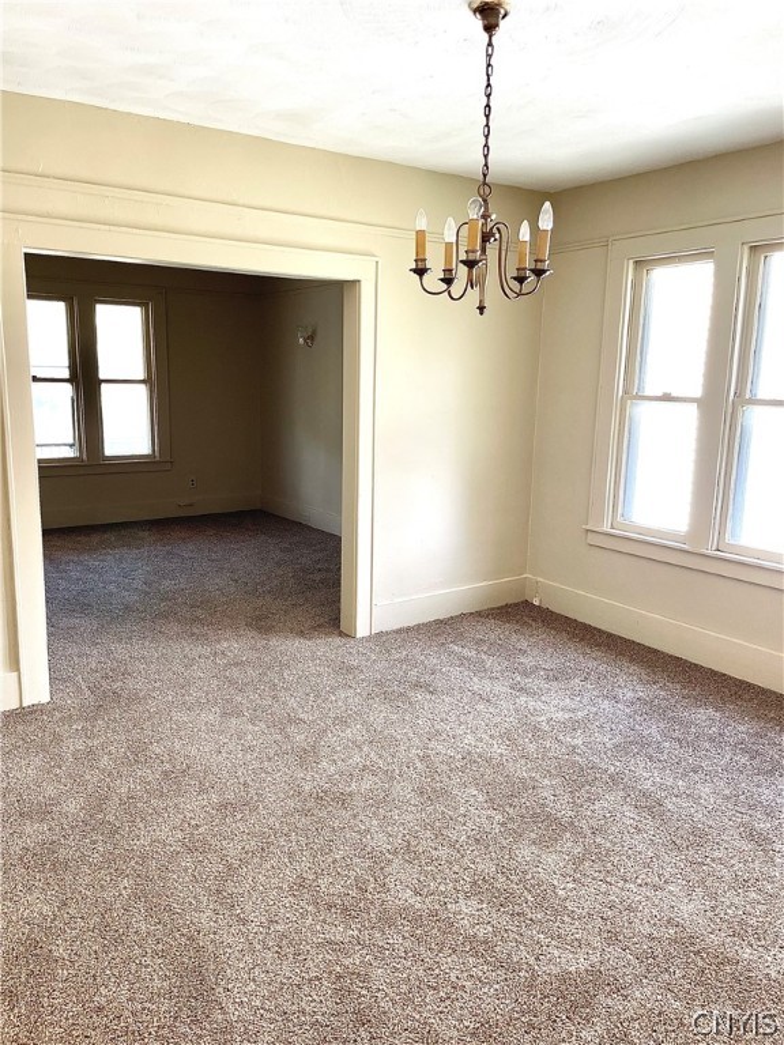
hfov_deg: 53.1
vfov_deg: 67.3
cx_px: 392
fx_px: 785
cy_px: 522
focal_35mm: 26
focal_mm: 4.2
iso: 80
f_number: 1.6
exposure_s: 1/121
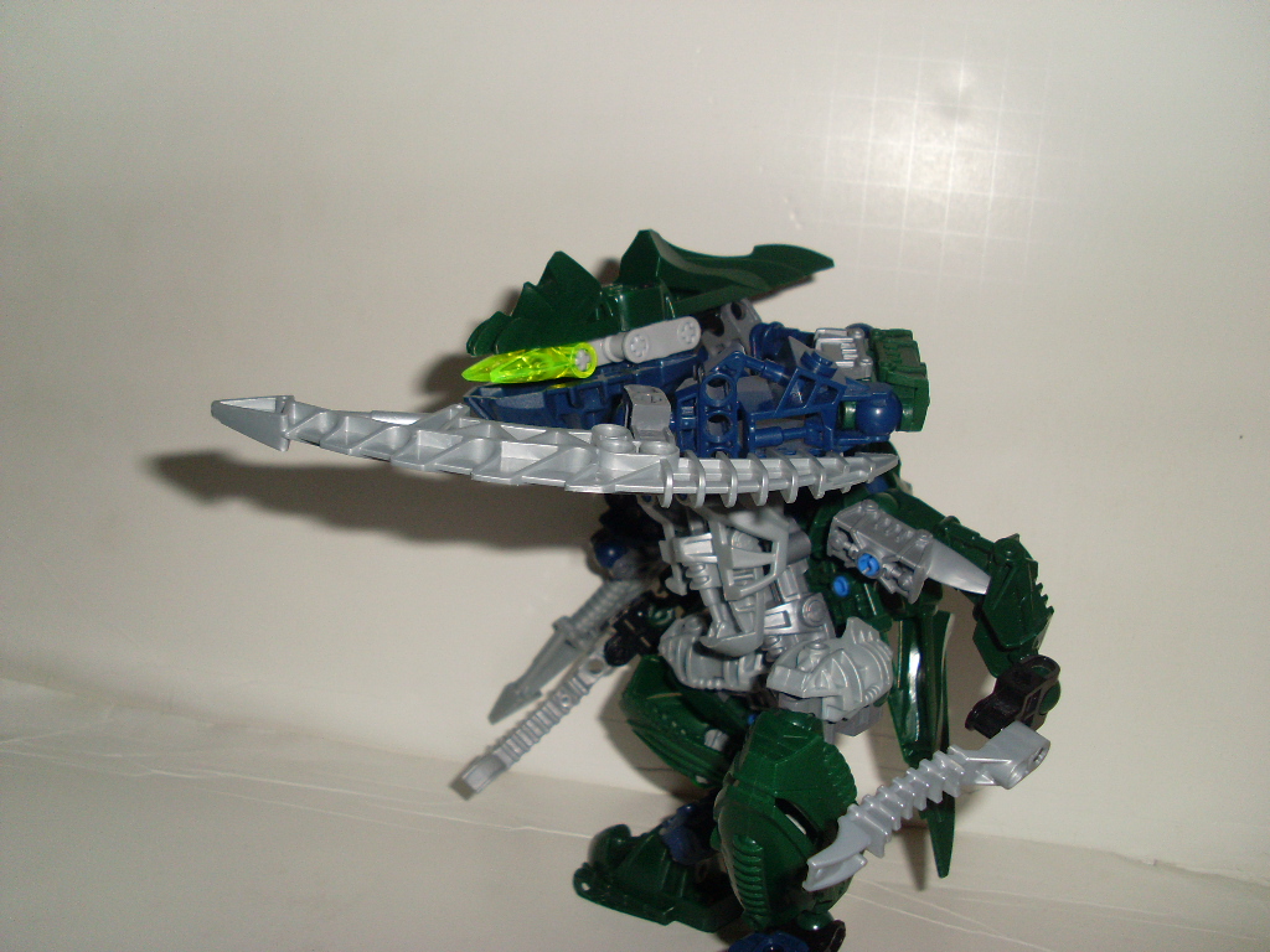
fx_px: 1394
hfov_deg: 49.0
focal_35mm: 38
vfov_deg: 37.7
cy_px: 476
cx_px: 635
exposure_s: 1/45
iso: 100
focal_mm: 6.3
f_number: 7.7
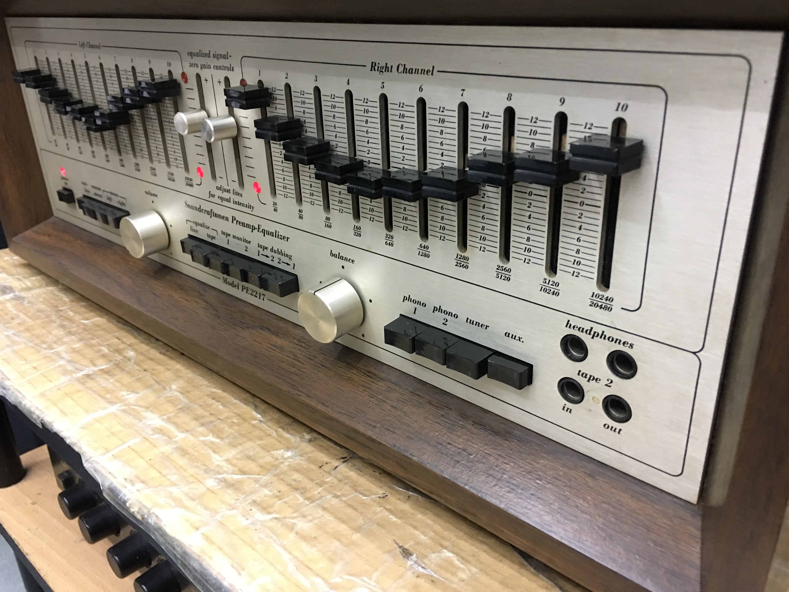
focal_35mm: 29
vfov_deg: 48.2
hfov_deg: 61.7
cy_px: 296
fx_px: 661
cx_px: 394
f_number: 2.2
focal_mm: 4.15
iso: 100
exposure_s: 1/10
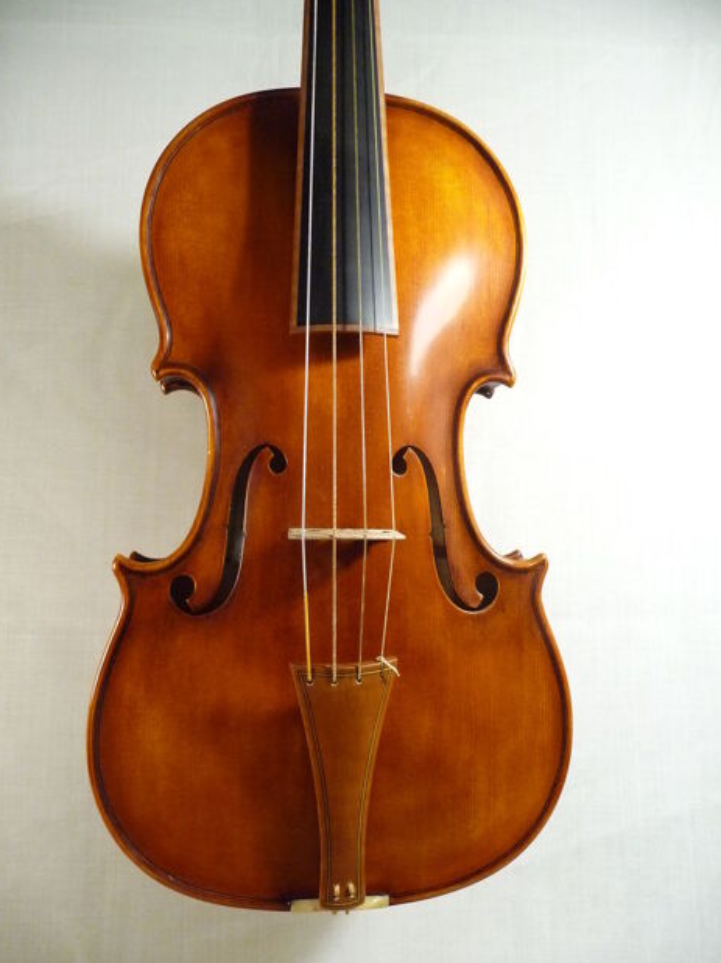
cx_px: 353
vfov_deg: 61.7
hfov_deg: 48.2
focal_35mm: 29
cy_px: 491
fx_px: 806
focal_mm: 4.7
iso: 500
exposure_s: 1/60
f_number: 3.3
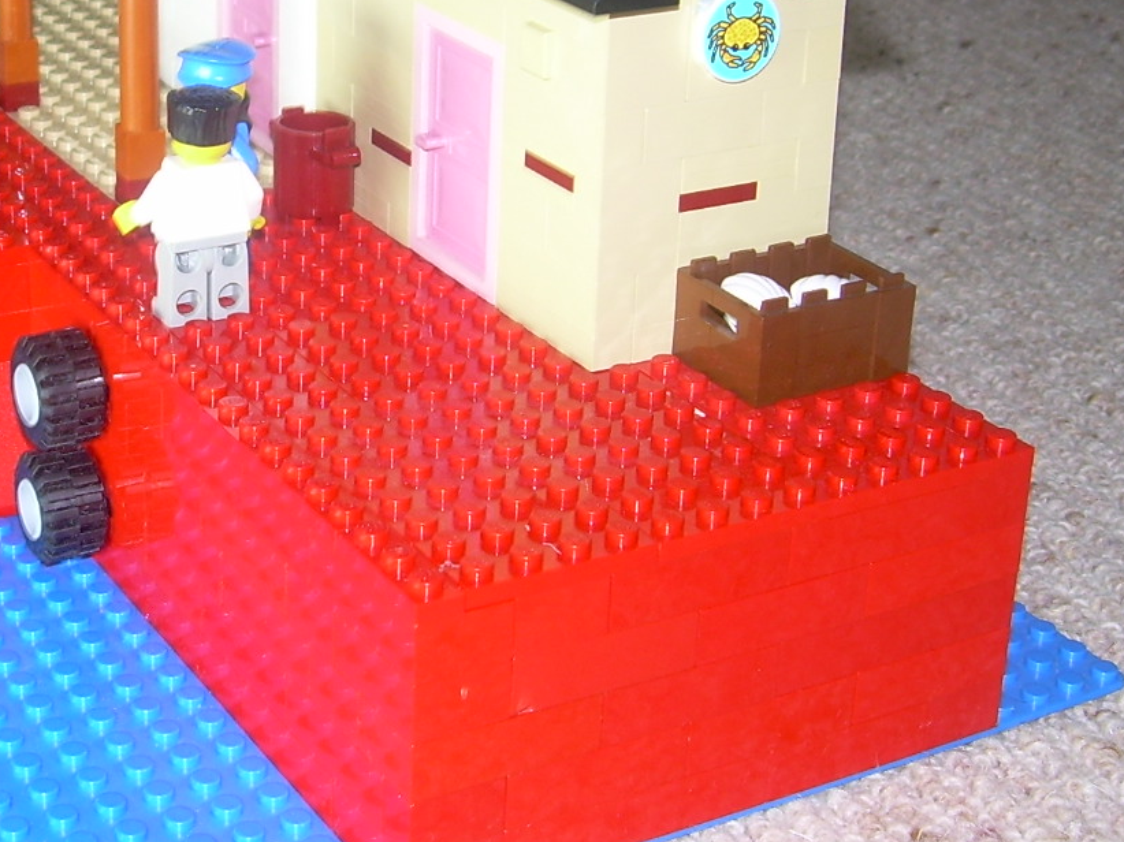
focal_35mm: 74
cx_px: 332
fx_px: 2402
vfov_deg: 19.6
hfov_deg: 26.1
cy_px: 146
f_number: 2.8
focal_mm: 6.3
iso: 50
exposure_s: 1/30
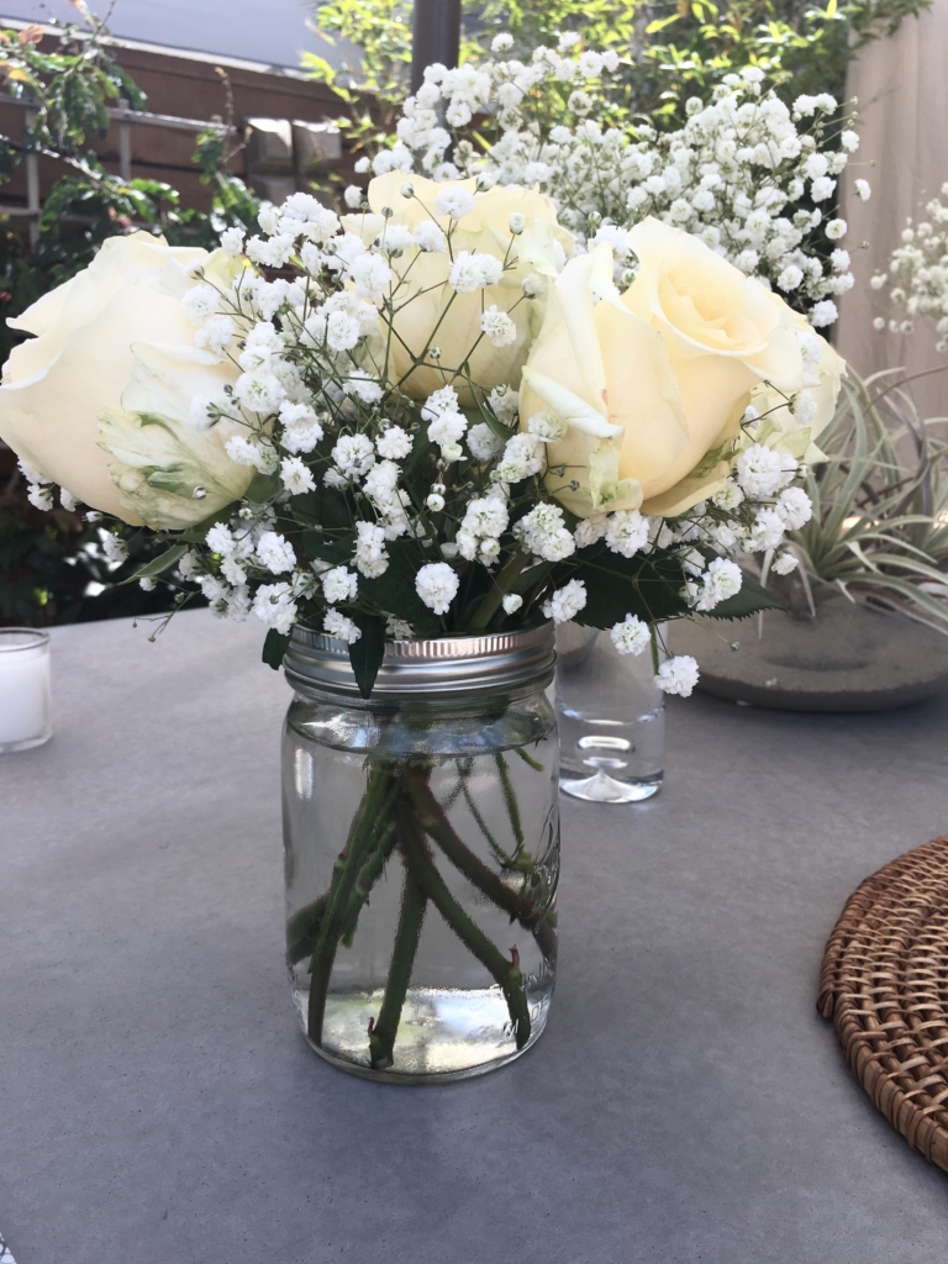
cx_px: 474
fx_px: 1059
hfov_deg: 48.2
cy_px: 632
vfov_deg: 61.7
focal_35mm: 29
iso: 25
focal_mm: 4.15
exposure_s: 1/506
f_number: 2.2
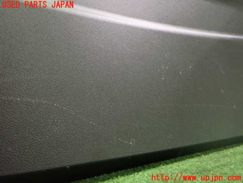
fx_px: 211
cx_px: 122
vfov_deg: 46.8
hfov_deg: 60.0
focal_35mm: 30
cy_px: 92
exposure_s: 1/25
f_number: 2.3
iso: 800
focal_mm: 5.4
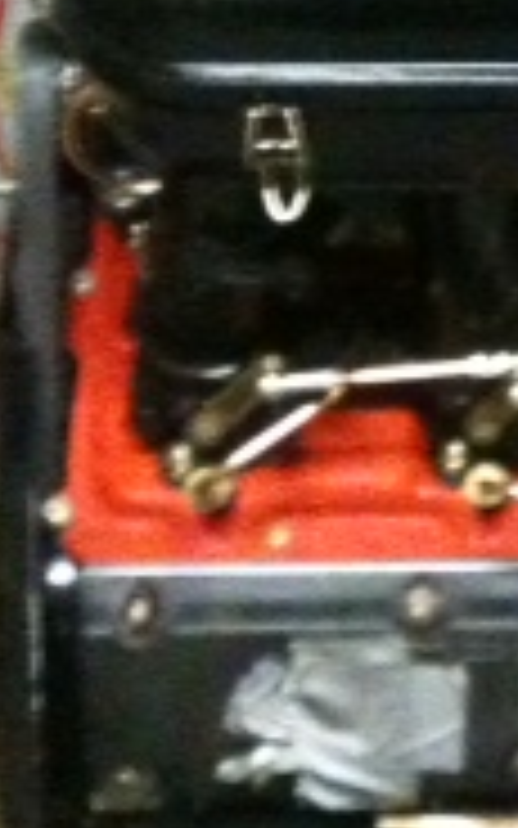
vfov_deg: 16.1
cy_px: 243
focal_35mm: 129
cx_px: 878
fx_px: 2914
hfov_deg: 9.7
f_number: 2.8
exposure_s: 1/10
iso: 1000
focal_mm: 3.85
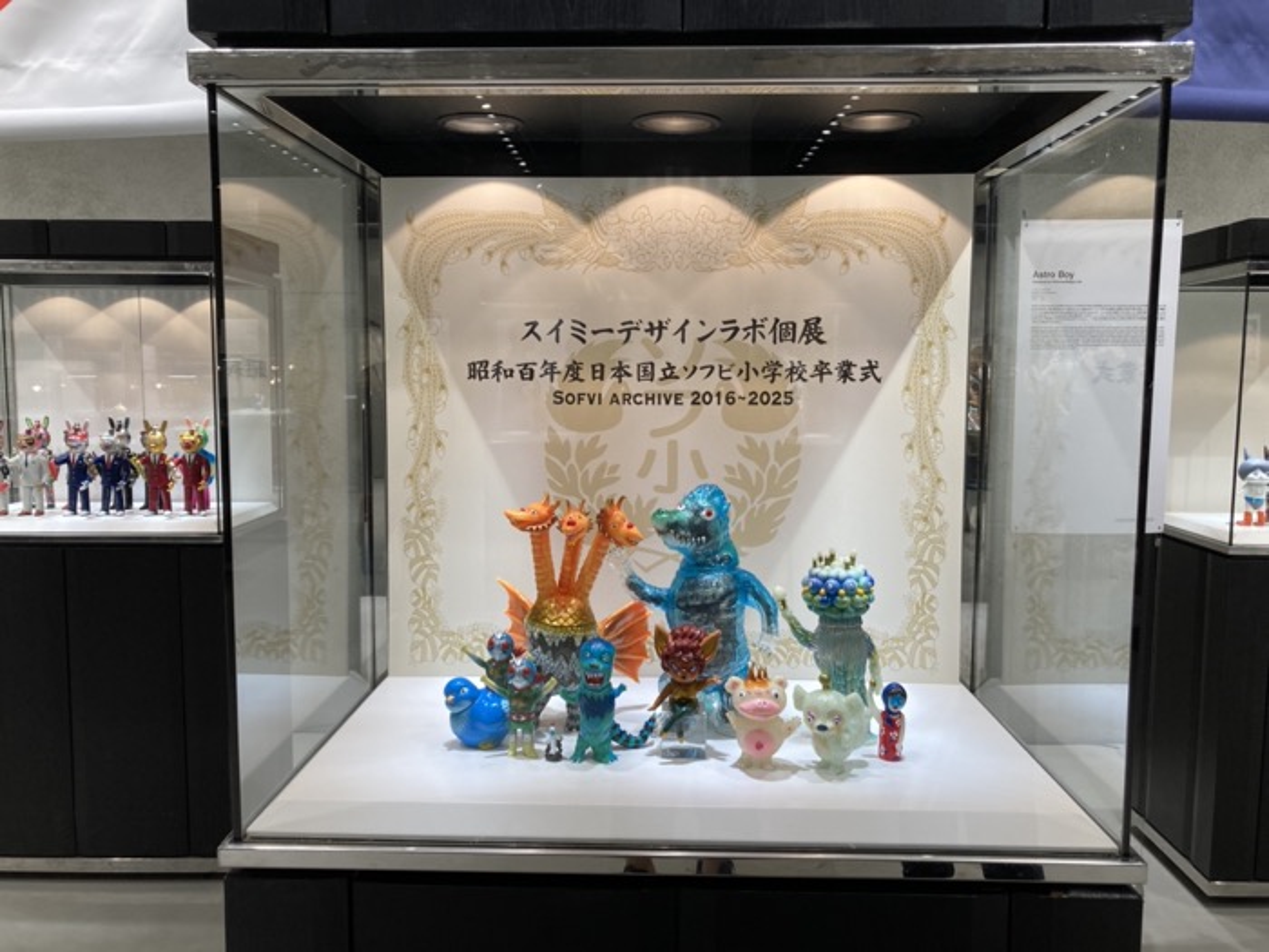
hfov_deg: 63.4
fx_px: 1026
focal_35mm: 28
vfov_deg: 49.7
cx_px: 634
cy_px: 476
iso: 40
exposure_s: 1/100
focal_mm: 3.99
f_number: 1.8
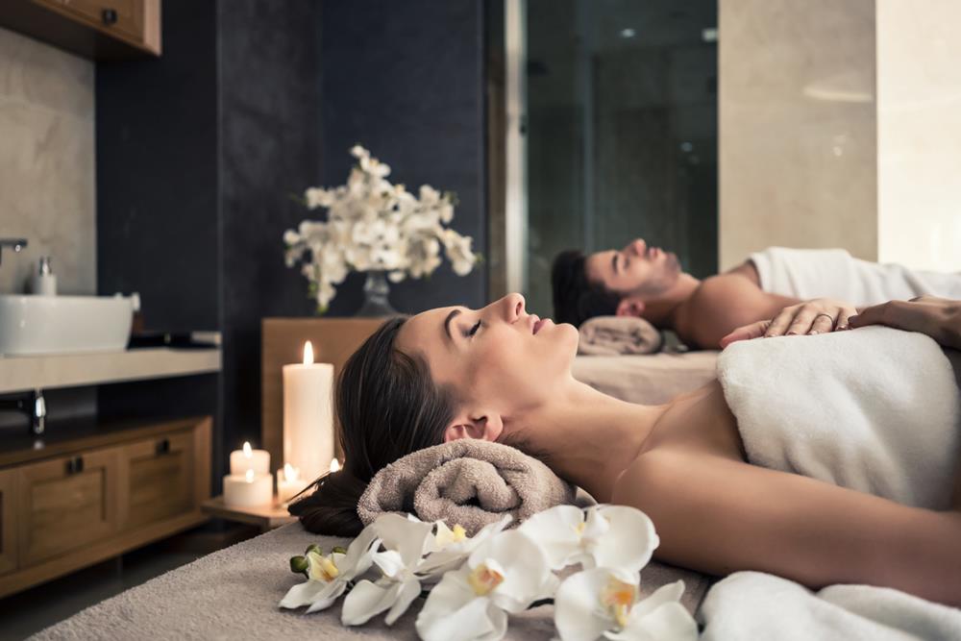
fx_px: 934
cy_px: 320
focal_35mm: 35
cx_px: 480
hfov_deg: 54.4
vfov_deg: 37.9
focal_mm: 35
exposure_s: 1/100
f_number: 3.5
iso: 1250
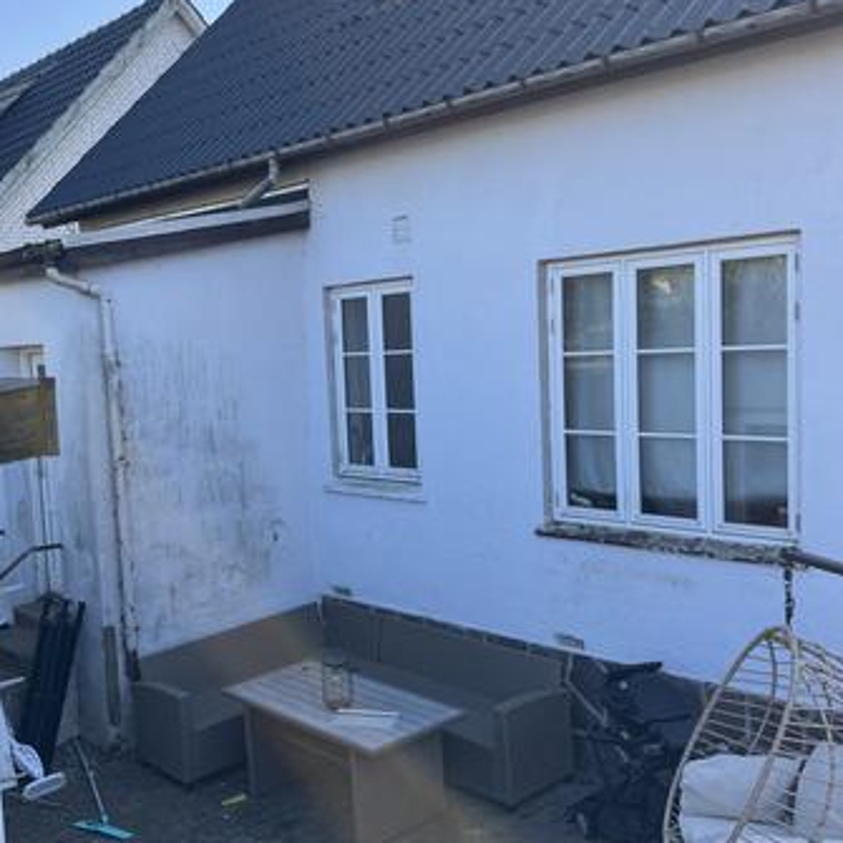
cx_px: 304
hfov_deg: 43.4
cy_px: 450
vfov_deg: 43.8
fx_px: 1047
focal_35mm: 38
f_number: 1.78
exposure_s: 1/1094
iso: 80
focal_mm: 6.76
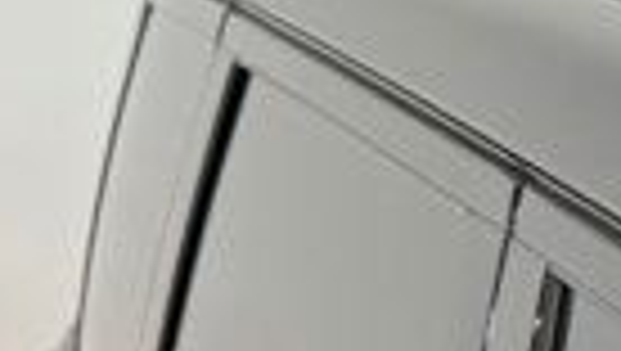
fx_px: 3198
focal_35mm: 194
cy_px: 428
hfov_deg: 9.3
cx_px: 1746
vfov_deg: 6.2
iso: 64
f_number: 1.78
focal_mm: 6.76
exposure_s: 1/196
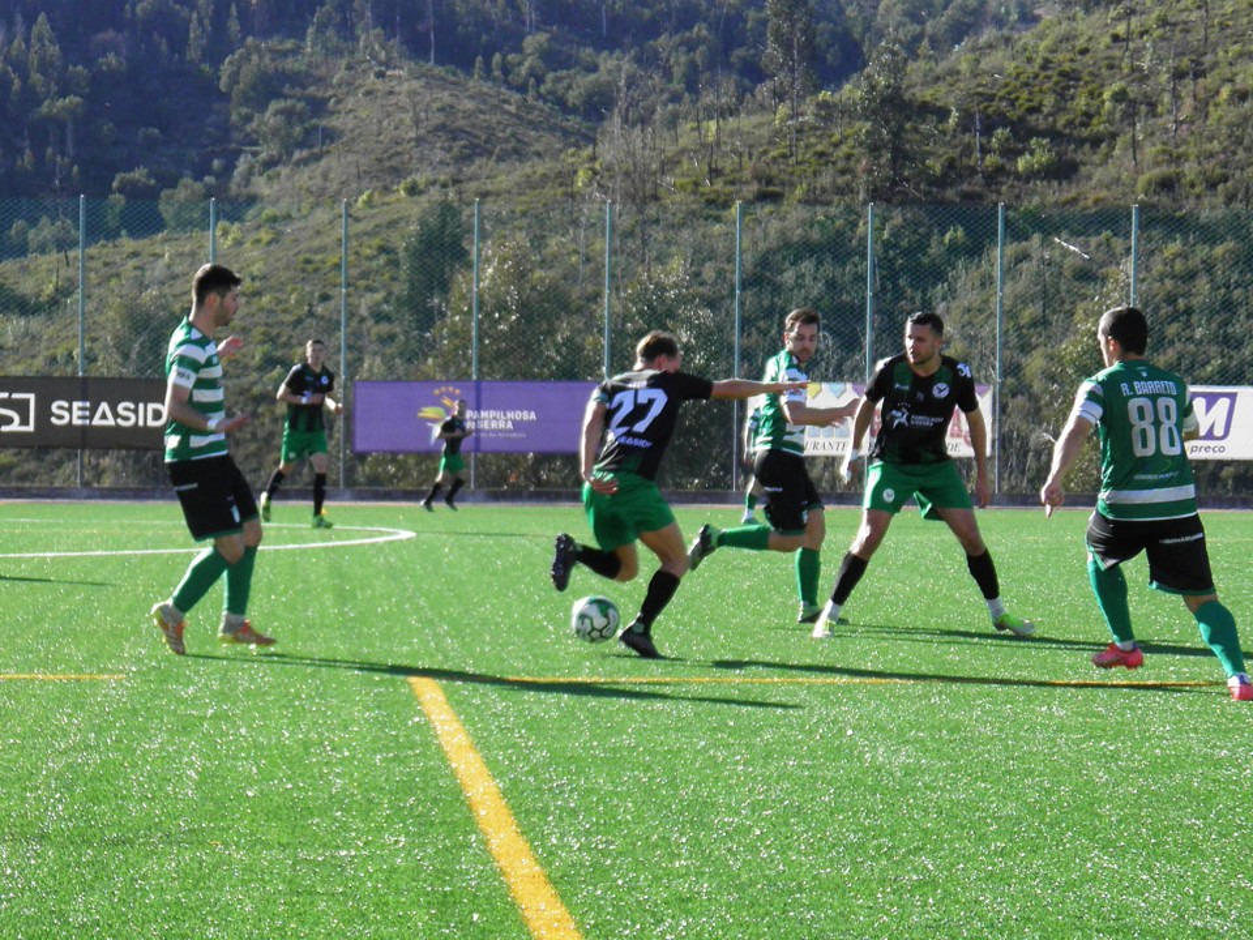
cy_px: 470
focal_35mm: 73
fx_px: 2642
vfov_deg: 20.2
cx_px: 626
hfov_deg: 26.7
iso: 80
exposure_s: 1/400
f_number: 3.9
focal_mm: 13.2
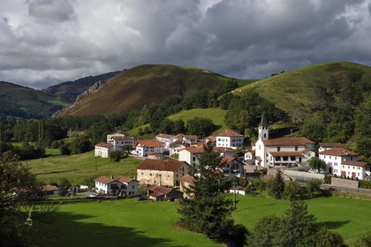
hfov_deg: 42.7
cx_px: 186
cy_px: 124
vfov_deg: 29.2
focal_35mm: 46
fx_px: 474
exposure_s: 1/250
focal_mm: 46
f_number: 14
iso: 200
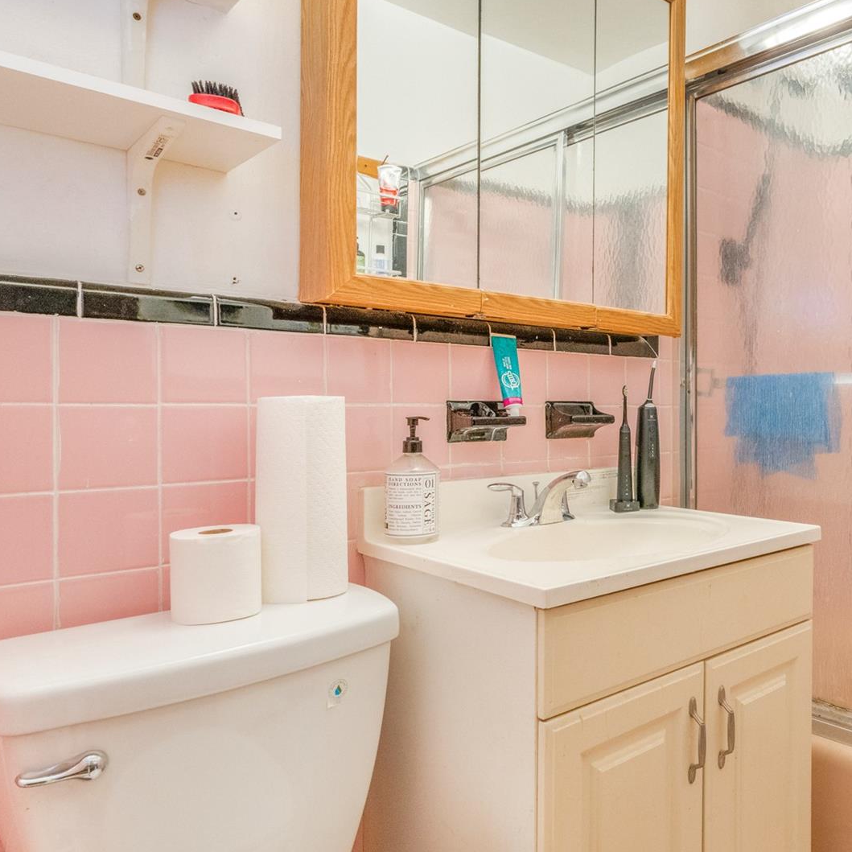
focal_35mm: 23
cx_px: 661
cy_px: 398
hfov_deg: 62.5
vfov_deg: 67.2
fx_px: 640
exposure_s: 1/3
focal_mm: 14
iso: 2500
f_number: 10
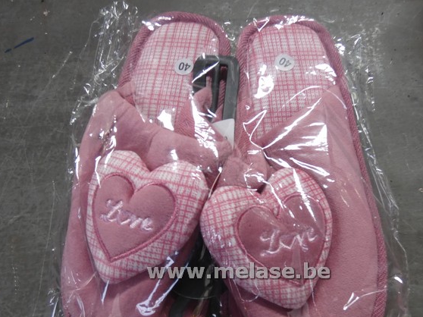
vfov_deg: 52.6
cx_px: 229
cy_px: 193
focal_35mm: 26
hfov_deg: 67.2
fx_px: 318
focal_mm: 3.6
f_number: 2.8
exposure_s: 1/60
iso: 160
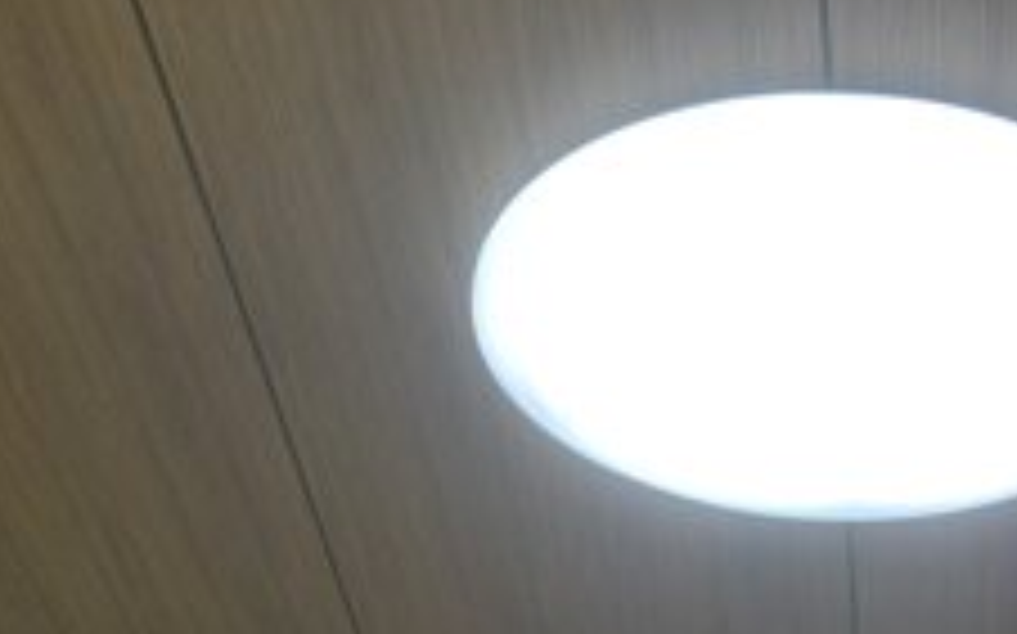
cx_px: 909
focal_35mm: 105
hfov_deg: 19.5
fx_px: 2909
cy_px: 459
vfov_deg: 12.4
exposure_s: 1/80
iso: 64
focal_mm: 6.3
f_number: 3.1
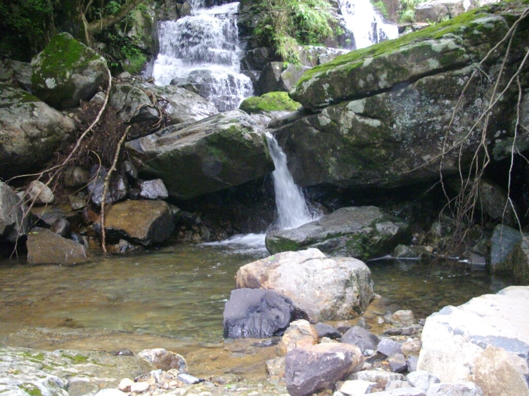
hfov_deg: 50.1
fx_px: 565
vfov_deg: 38.7
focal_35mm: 37
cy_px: 198
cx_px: 264
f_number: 2.8
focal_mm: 6.2
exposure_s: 1/50
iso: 442
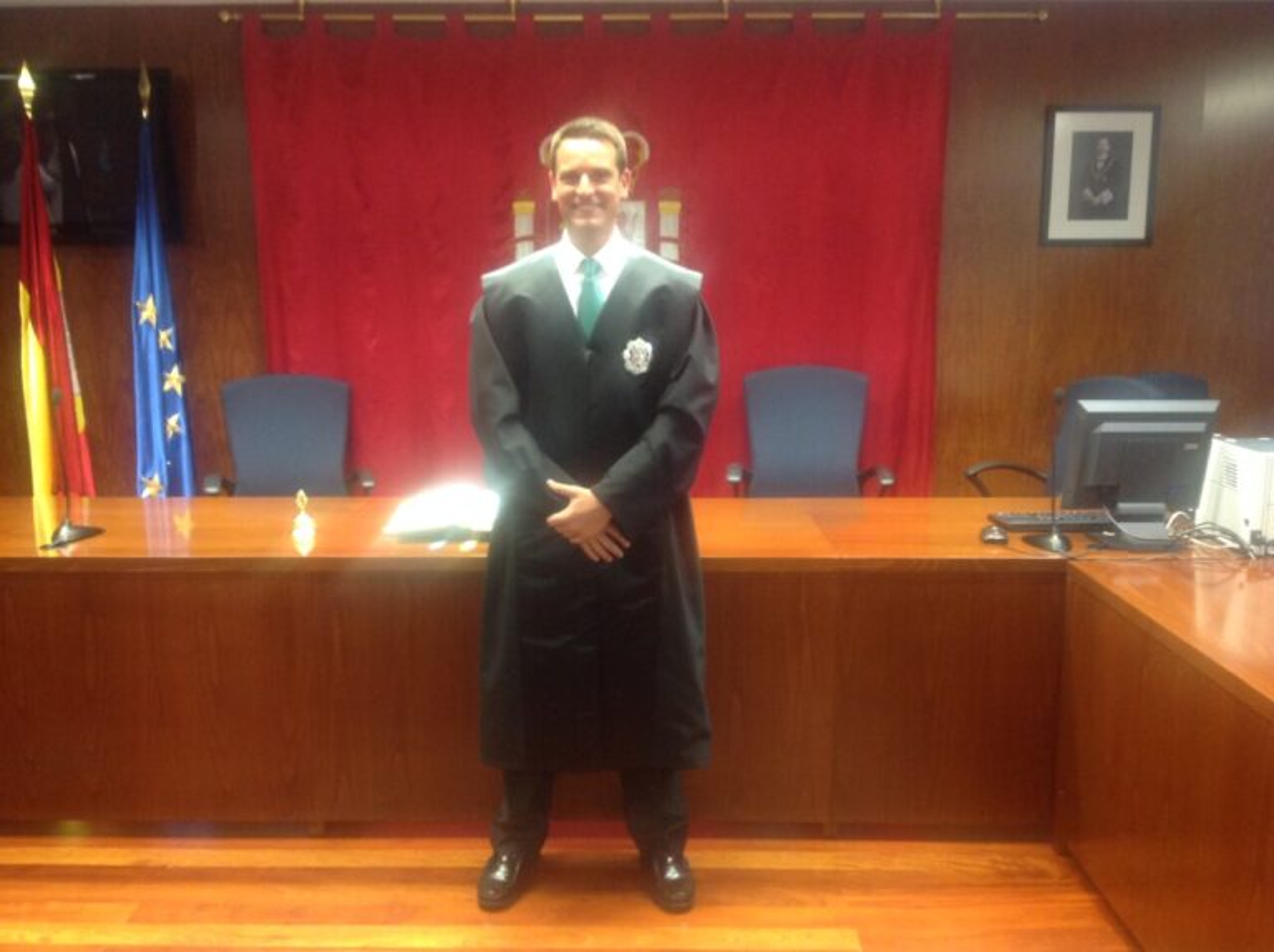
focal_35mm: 35
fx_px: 1287
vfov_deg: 40.6
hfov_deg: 52.7
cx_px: 637
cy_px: 476
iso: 160
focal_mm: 4.28
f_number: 2.4
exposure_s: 1/15
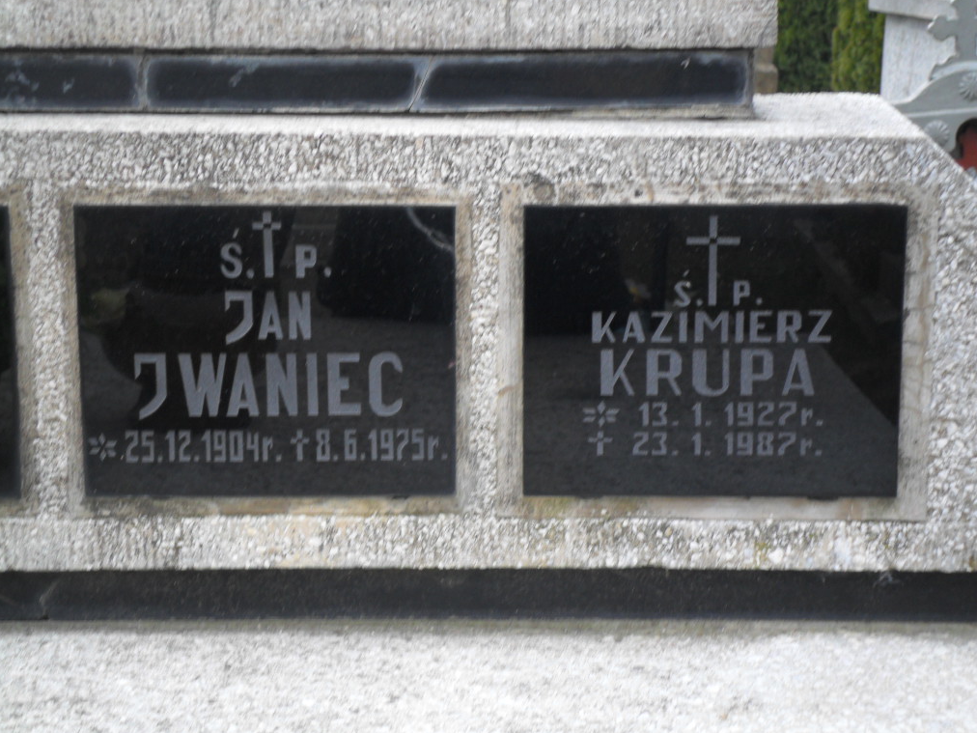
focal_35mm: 87
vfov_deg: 17.0
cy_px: 365
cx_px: 490
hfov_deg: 22.5
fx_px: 2455
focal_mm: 15.4
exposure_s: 1/90
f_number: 4.3
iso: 100
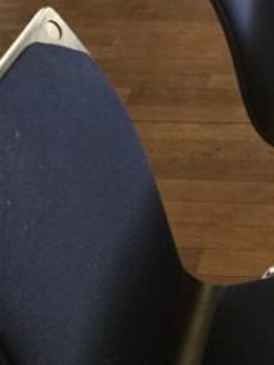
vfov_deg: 20.1
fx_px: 949
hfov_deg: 15.9
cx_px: 317
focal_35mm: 90
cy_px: -100
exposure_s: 1/100
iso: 2000
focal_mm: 6.3
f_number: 1.7
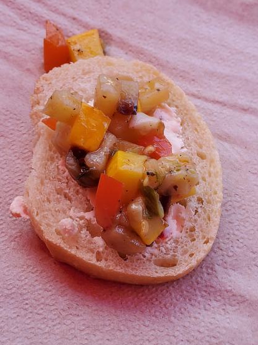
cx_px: 142
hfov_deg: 42.9
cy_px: 188
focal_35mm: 33
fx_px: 328
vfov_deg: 55.3
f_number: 2.4
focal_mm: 4.3
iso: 50
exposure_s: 1/160
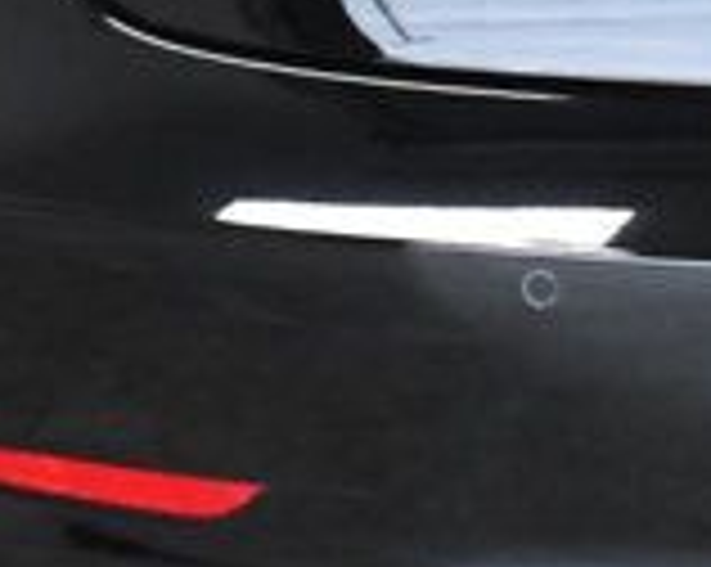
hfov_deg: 7.9
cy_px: -513
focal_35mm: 237
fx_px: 4981
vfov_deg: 6.4
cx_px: 1206
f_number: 8
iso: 2500
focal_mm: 26
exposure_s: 1/250
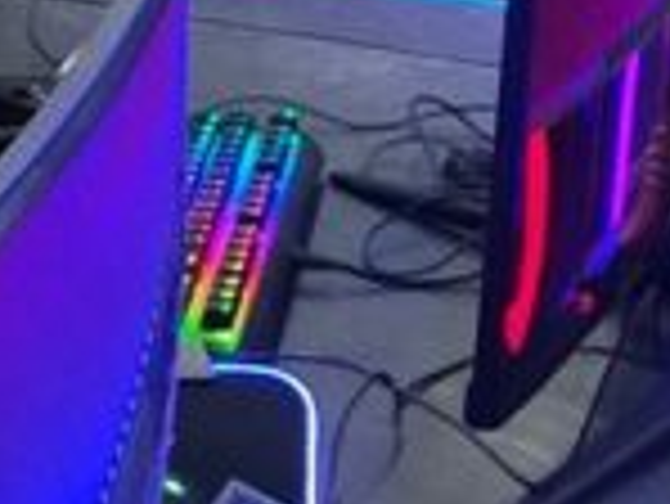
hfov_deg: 9.0
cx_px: -657
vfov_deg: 7.2
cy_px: 230
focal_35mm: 206
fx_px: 3990
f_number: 1.8
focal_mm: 3.95
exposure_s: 1/33.3
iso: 473
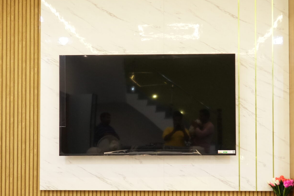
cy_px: 114
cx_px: 157
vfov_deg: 22.3
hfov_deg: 32.9
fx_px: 498
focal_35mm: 61
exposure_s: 1/80
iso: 2000
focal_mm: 29
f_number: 4
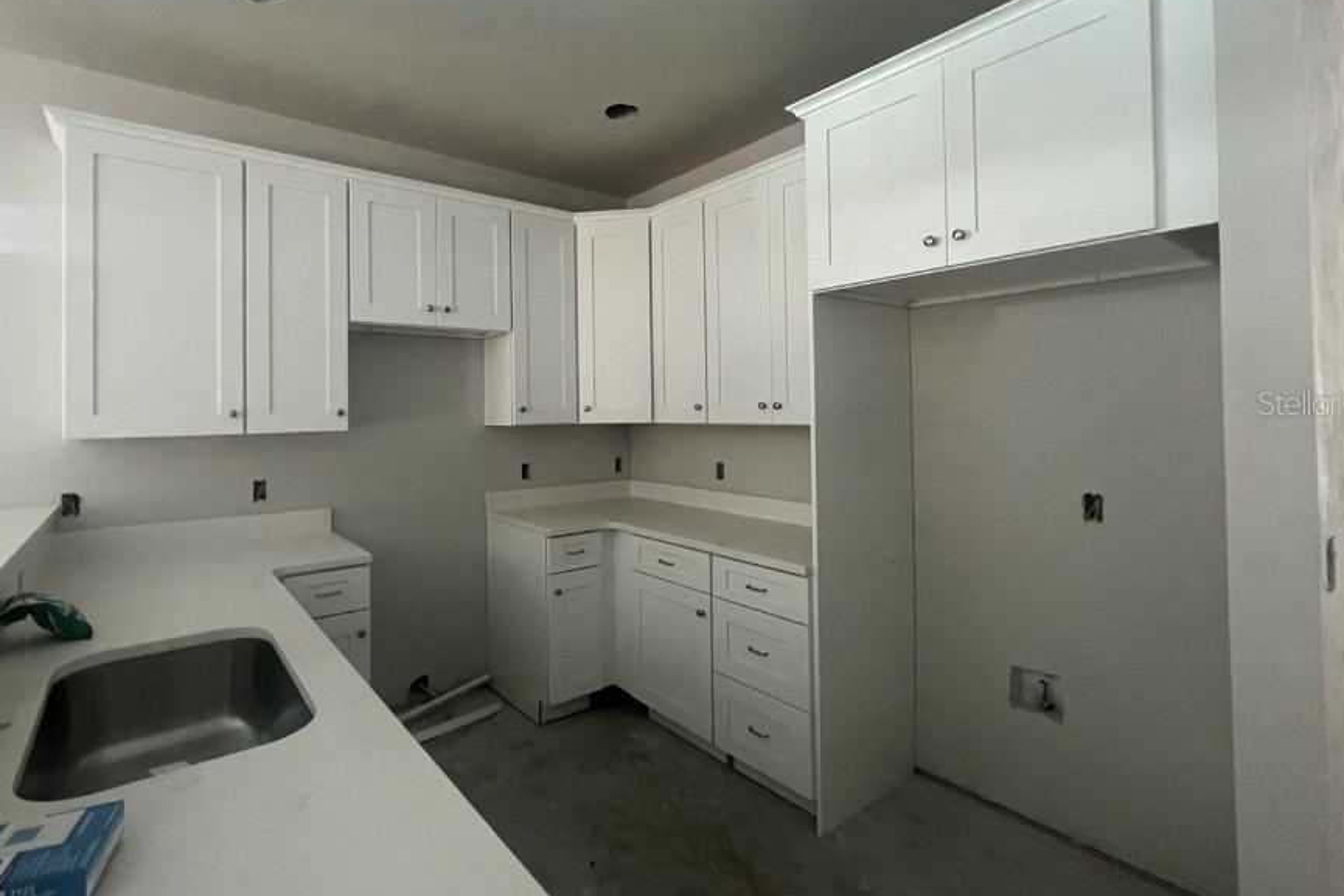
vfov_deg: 73.6
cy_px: 402
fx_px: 597
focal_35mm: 16
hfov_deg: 96.4
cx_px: 609
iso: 500
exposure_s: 1/60
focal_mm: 1.57
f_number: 1.8
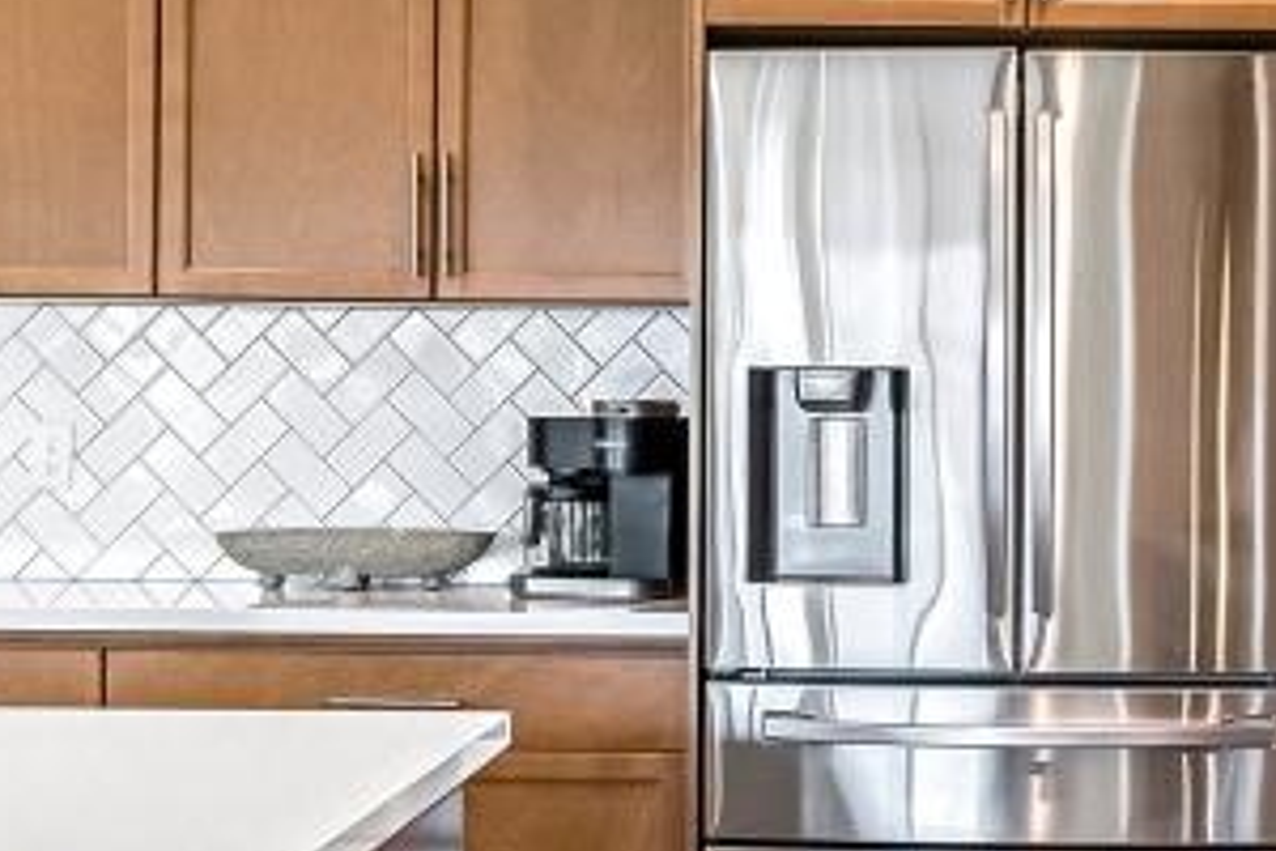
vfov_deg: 18.2
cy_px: 391
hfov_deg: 26.8
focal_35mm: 75
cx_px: 885
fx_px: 2658
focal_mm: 10
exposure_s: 1/10
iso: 400
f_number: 9
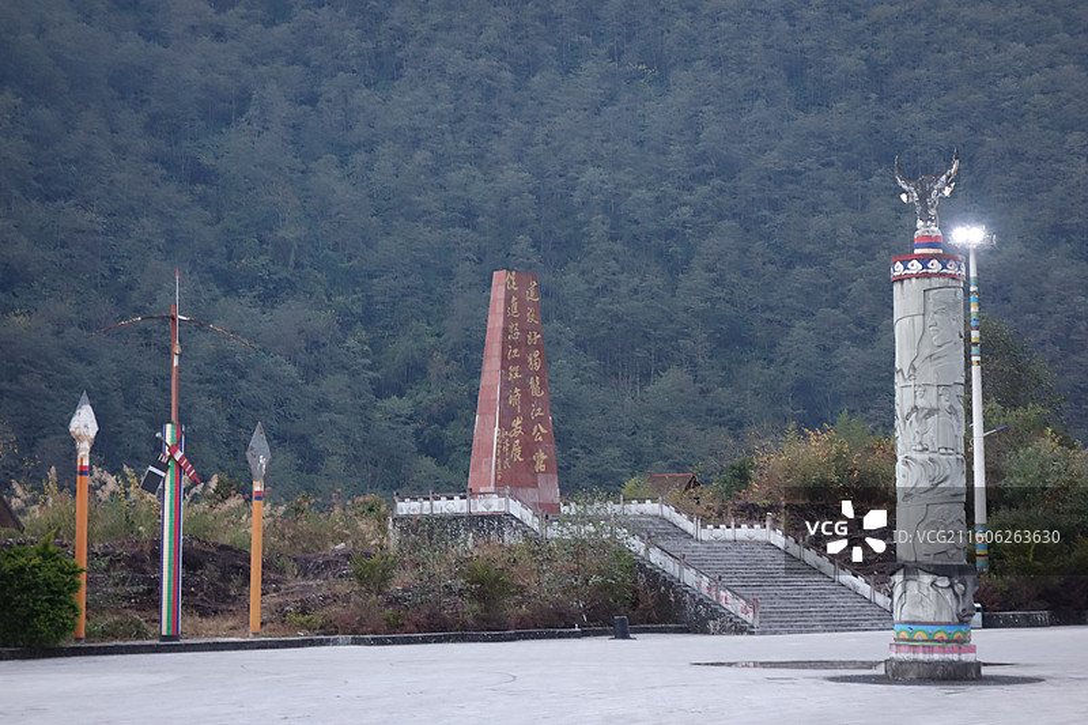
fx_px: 2175
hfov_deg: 28.1
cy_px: 362
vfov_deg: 18.9
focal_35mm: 72
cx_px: 544
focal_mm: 26.89
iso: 800
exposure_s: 1/13
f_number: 4
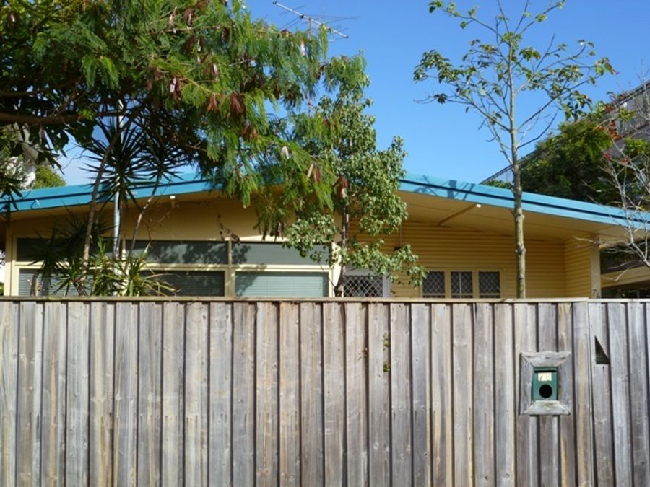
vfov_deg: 32.9
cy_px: 244
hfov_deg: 42.9
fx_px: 826
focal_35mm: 44
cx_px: 325
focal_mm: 7.9
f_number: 3.8
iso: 80
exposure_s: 1/500
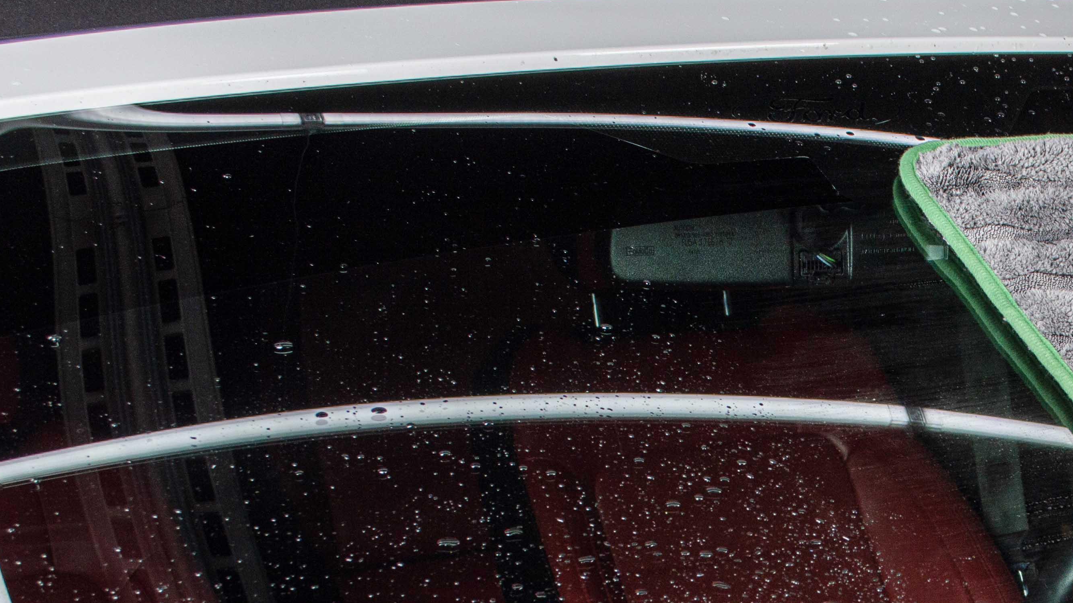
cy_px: 678
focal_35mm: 85
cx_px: 1085
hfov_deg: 23.9
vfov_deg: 13.9
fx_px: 2418
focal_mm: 24
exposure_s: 1/200
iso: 200
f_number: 5.6
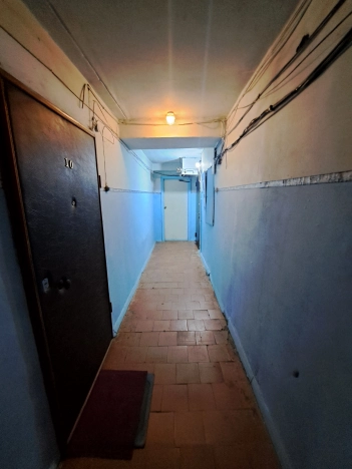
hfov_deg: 89.9
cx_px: 176
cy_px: 234
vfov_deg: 106.2
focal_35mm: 13
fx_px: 176
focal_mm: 1.74
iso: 320
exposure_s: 1/25
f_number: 2.2
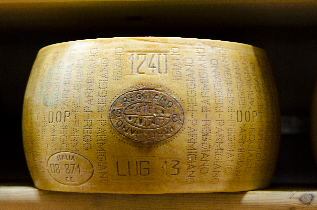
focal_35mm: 75
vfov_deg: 18.1
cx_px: 158
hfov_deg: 27.0
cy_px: 105
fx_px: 659
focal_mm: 50
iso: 400
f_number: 2.2
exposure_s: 1/20
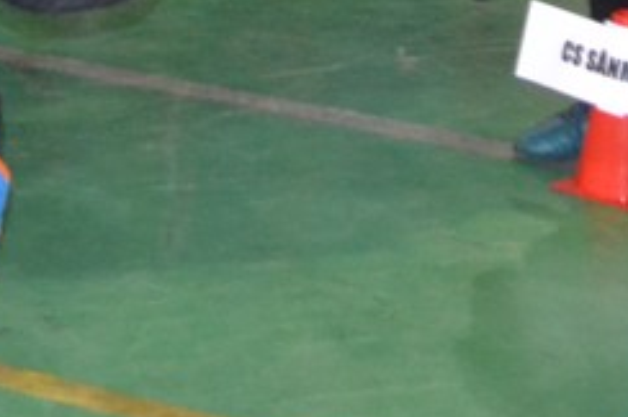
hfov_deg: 9.0
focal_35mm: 229
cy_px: -596
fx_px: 3983
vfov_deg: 5.8
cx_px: 435
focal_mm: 29
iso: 2500
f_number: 4.5
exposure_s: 1/60
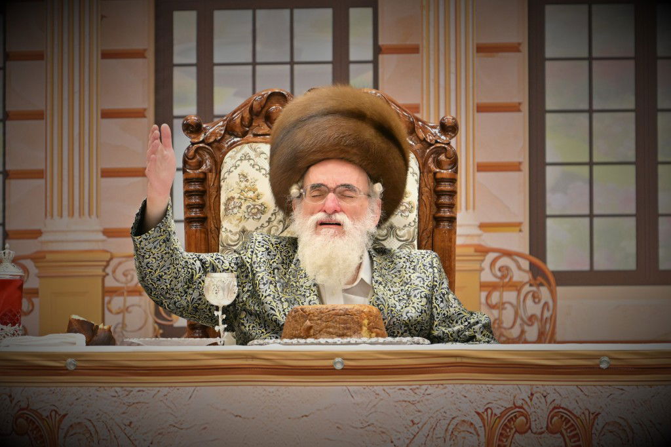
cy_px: 224
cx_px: 336
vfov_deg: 4.6
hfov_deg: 6.9
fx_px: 5590
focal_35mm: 300
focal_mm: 200
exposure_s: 1/400
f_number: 2.8
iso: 320
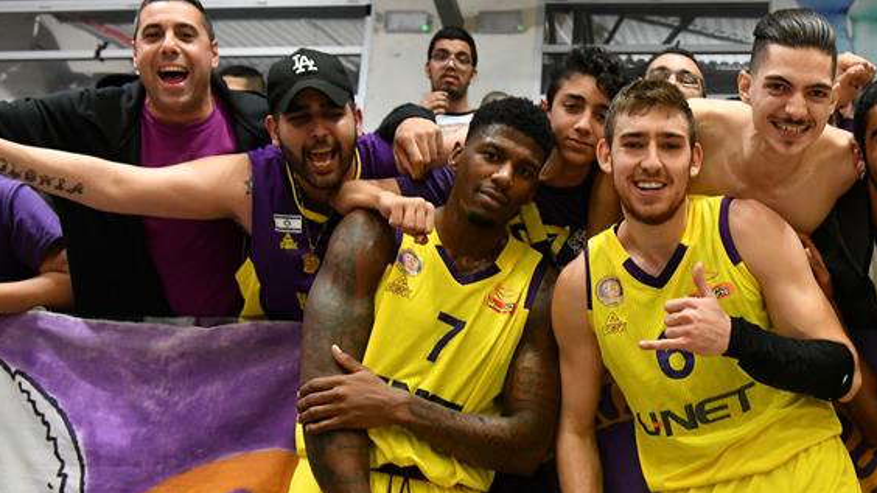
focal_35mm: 54
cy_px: 321
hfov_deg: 37.2
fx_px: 1256
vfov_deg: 22.1
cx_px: 701
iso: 2500
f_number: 4.5
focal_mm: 32
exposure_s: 1/250
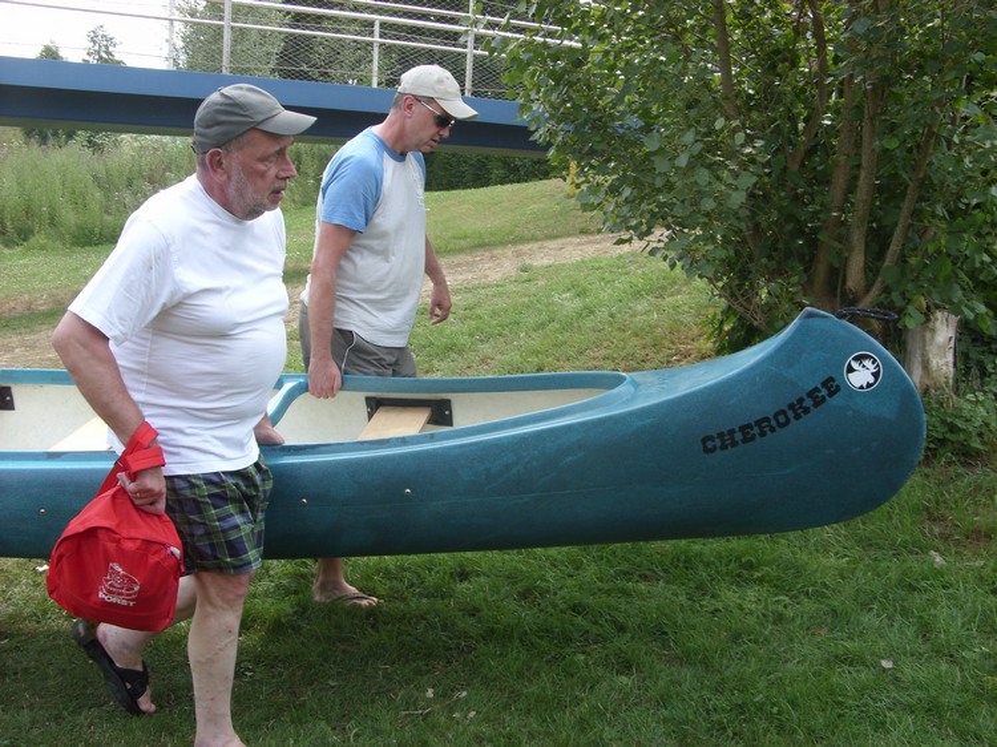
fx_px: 1094
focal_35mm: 38
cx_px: 498
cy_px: 374
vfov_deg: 37.7
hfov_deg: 49.0
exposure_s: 1/284
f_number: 2.8
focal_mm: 6.3
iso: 50
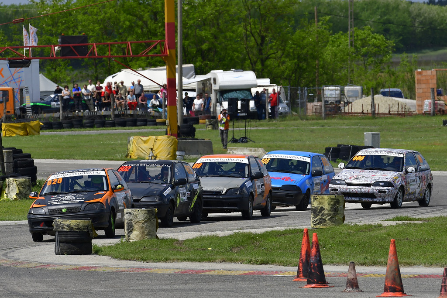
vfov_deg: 4.6
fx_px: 3725
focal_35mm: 300
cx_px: 224
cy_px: 149
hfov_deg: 6.9
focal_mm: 200
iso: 100
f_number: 8
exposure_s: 1/1000
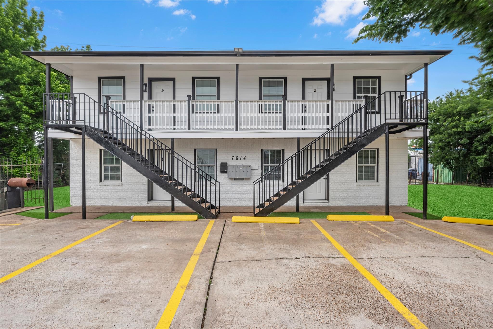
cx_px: 246
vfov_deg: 67.4
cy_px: 164
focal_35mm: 18
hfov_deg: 90.0
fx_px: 247
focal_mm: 18
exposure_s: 1/40
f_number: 9
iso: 100
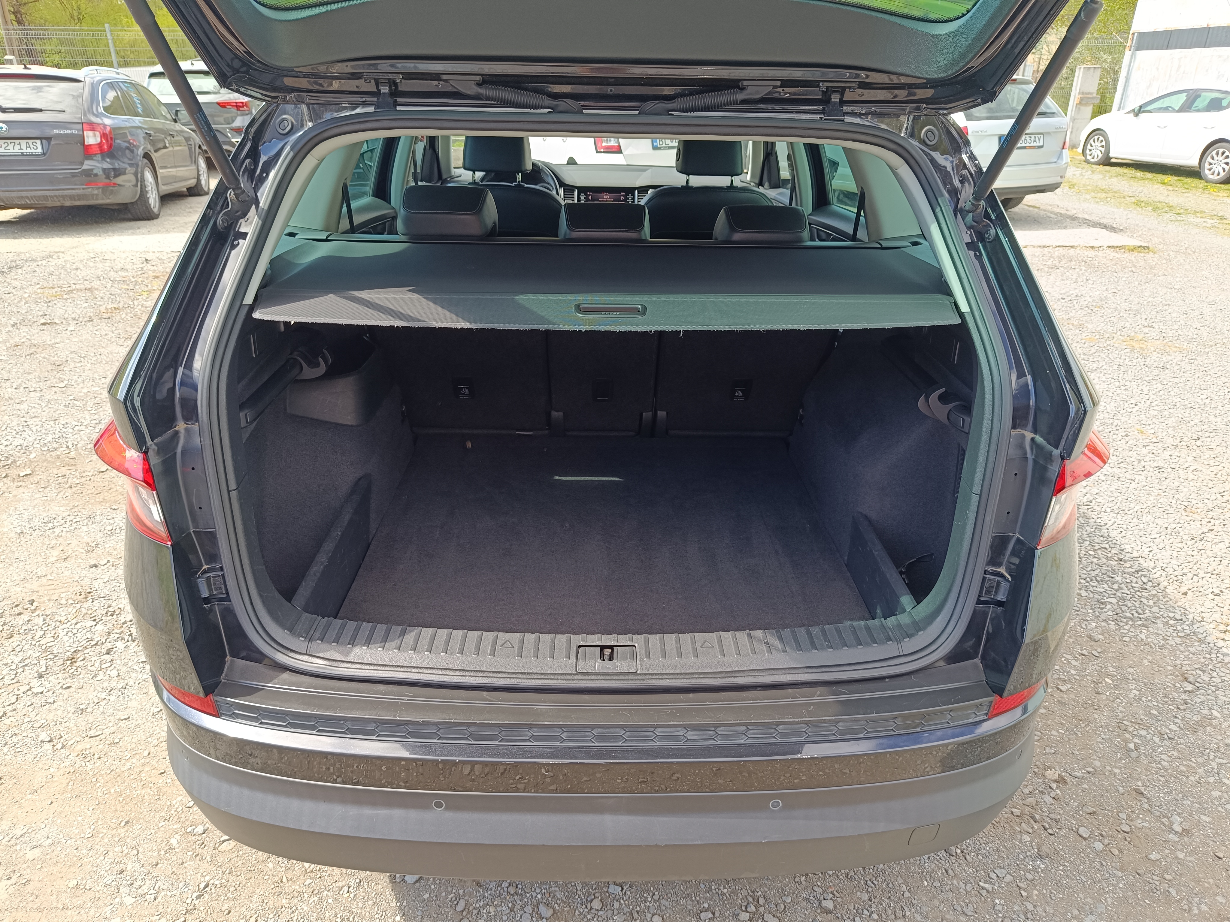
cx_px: 615
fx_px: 853
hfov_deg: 71.6
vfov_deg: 56.8
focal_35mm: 24
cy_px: 461
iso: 53
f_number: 1.88
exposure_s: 1/153
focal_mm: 5.59
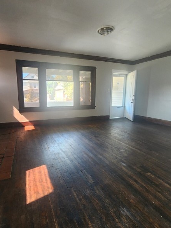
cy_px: 111
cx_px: 73
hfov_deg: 74.3
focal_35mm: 17
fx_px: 112
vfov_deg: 91.0
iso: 200
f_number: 2.2
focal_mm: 2.2
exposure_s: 1/60
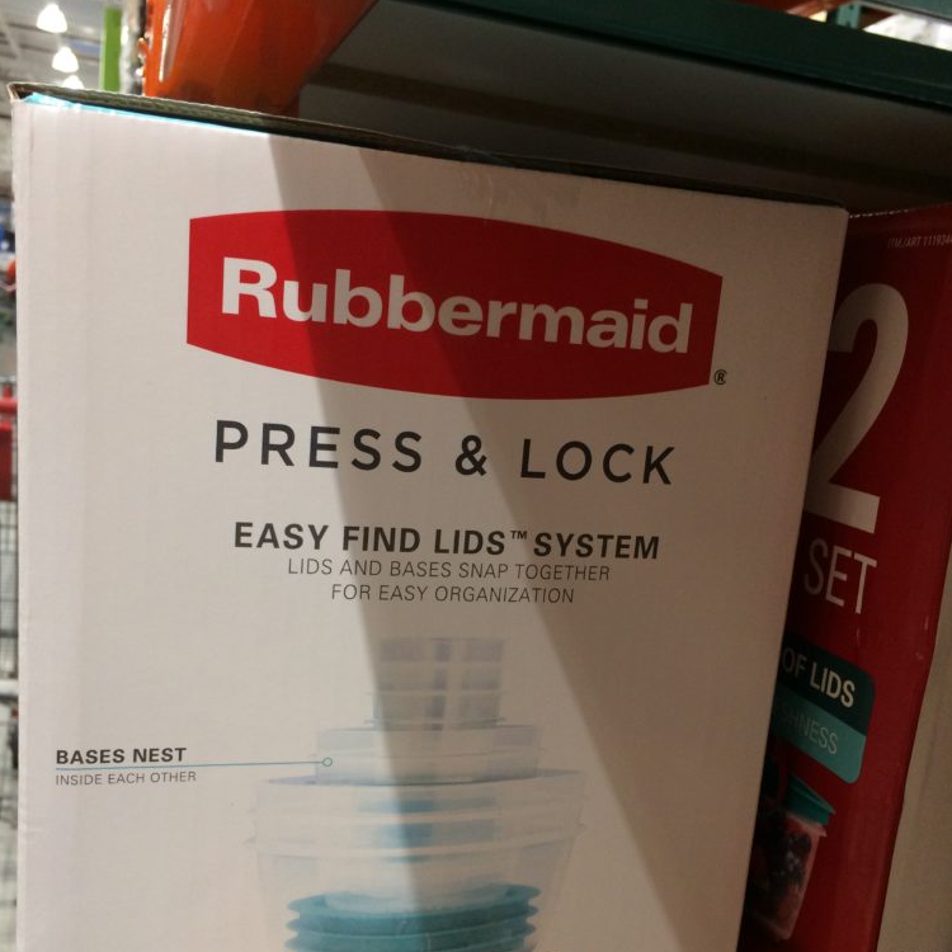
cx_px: 472
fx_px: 1089
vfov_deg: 47.0
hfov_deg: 47.2
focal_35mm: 35
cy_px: 564
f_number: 2.2
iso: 160
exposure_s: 1/30
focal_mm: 4.15
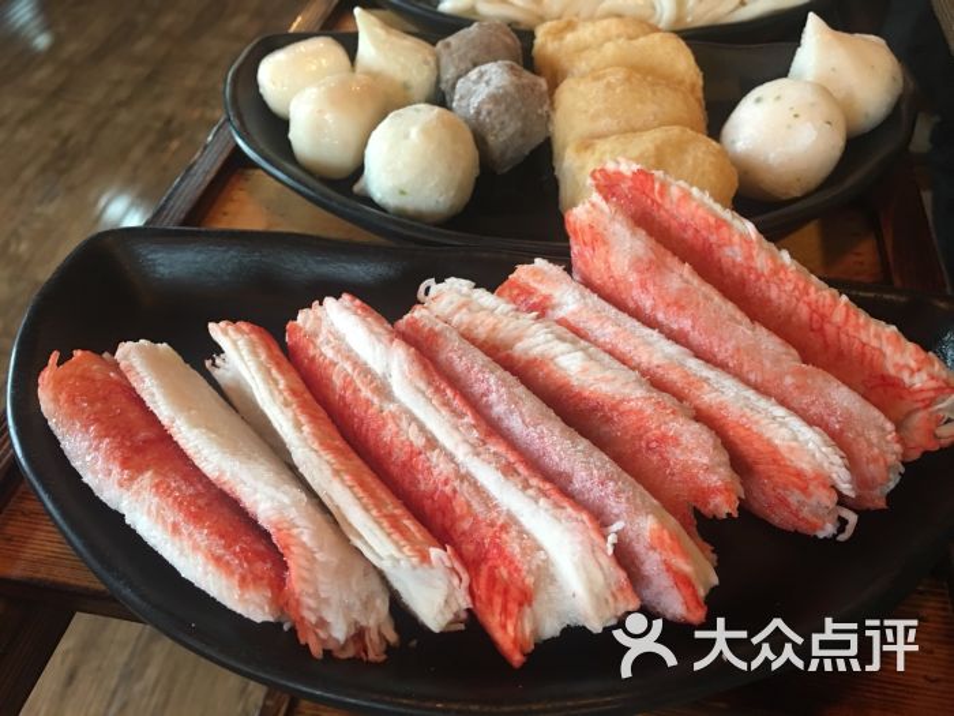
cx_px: 477
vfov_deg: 48.2
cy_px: 358
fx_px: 799
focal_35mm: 29
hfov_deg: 61.7
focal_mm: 4.15
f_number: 2.2
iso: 100
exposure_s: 1/10
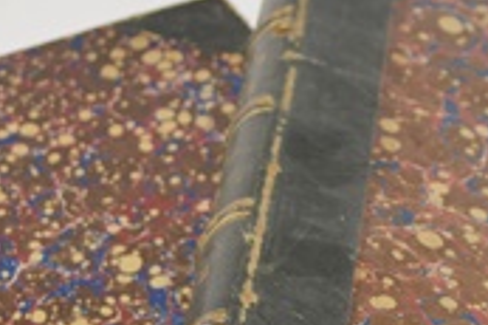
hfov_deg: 11.6
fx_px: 2397
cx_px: 330
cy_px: 268
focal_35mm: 177
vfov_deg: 7.7
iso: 250
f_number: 5
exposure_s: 1/125
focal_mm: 34
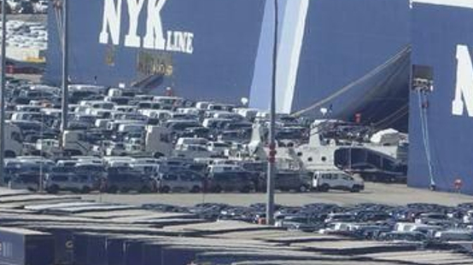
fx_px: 18980
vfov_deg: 0.8
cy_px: 72
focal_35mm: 1514
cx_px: 2
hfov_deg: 1.4
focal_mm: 183.43
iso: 100
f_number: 8
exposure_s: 1/200
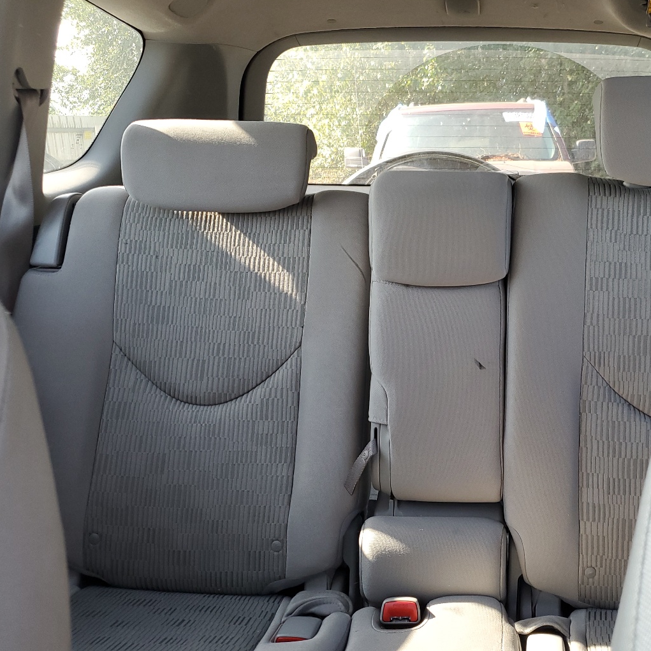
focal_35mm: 36
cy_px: 305
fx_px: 766
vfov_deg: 46.0
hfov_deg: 45.0
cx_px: 458
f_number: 1.5
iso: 65
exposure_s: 1/120
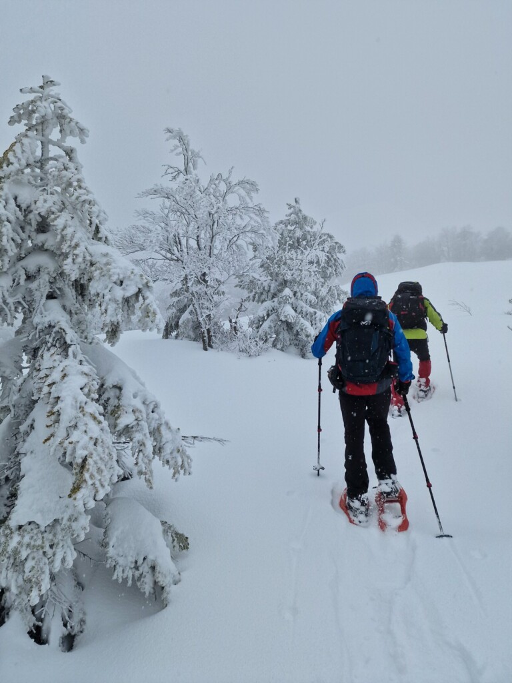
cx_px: 256
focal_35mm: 23
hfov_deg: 58.9
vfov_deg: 73.9
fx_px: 454
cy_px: 342
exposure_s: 1/1340
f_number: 1.8
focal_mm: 6.4
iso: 50
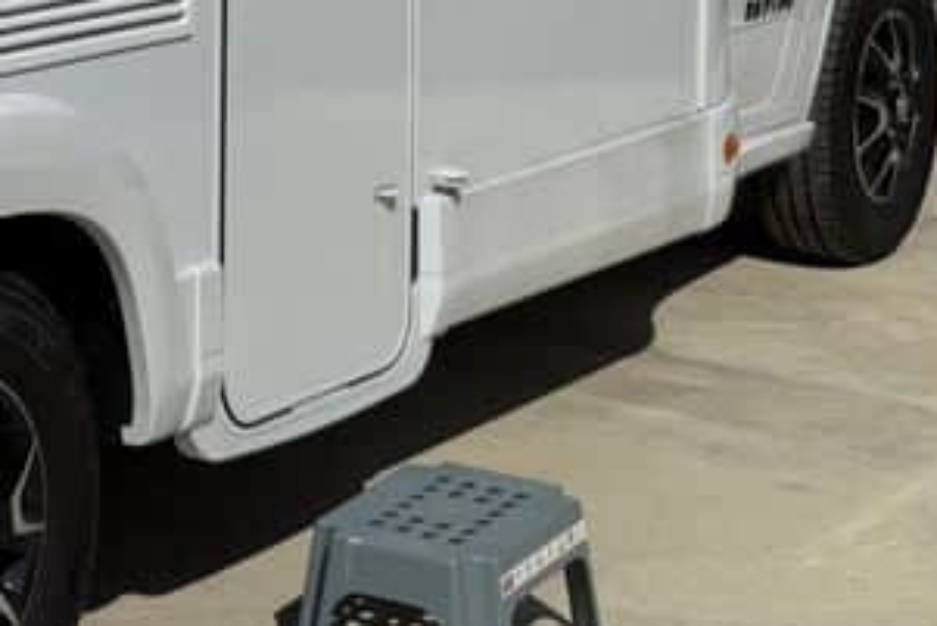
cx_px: -523
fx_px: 2760
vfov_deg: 12.2
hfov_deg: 17.1
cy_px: -352
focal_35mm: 106
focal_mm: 6.76
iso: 64
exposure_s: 1/14286
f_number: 1.78
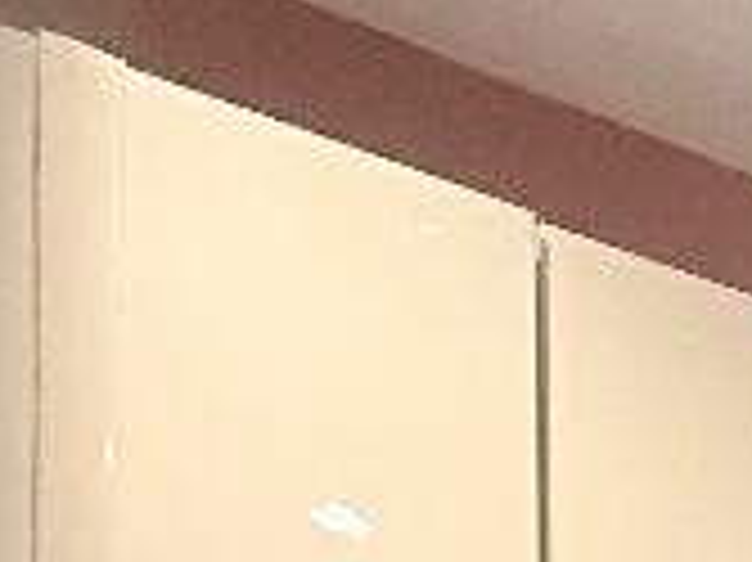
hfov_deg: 13.9
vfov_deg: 11.7
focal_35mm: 86
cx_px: 1896
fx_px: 1867
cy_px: 1574
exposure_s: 1/99
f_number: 2.2
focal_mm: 2.22
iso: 250
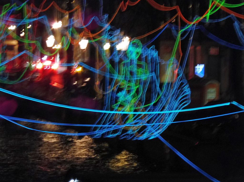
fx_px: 2032
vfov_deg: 5.1
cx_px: 122
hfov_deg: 6.9
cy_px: 91
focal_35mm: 289
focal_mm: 51.5
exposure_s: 1/4
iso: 1600
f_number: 5.9
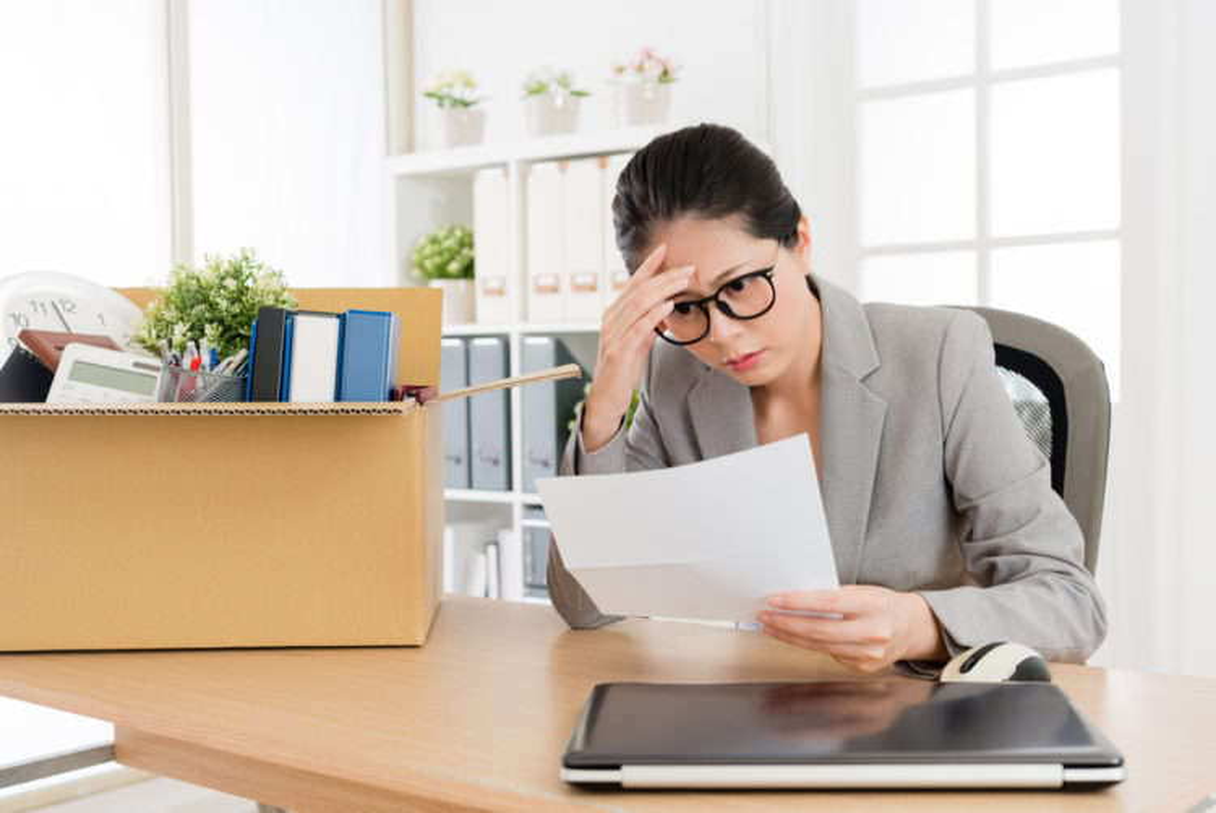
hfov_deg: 41.1
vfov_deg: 28.1
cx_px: 608
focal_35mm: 48
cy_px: 406
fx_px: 1622
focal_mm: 48
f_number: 4.5
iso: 125
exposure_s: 1/100
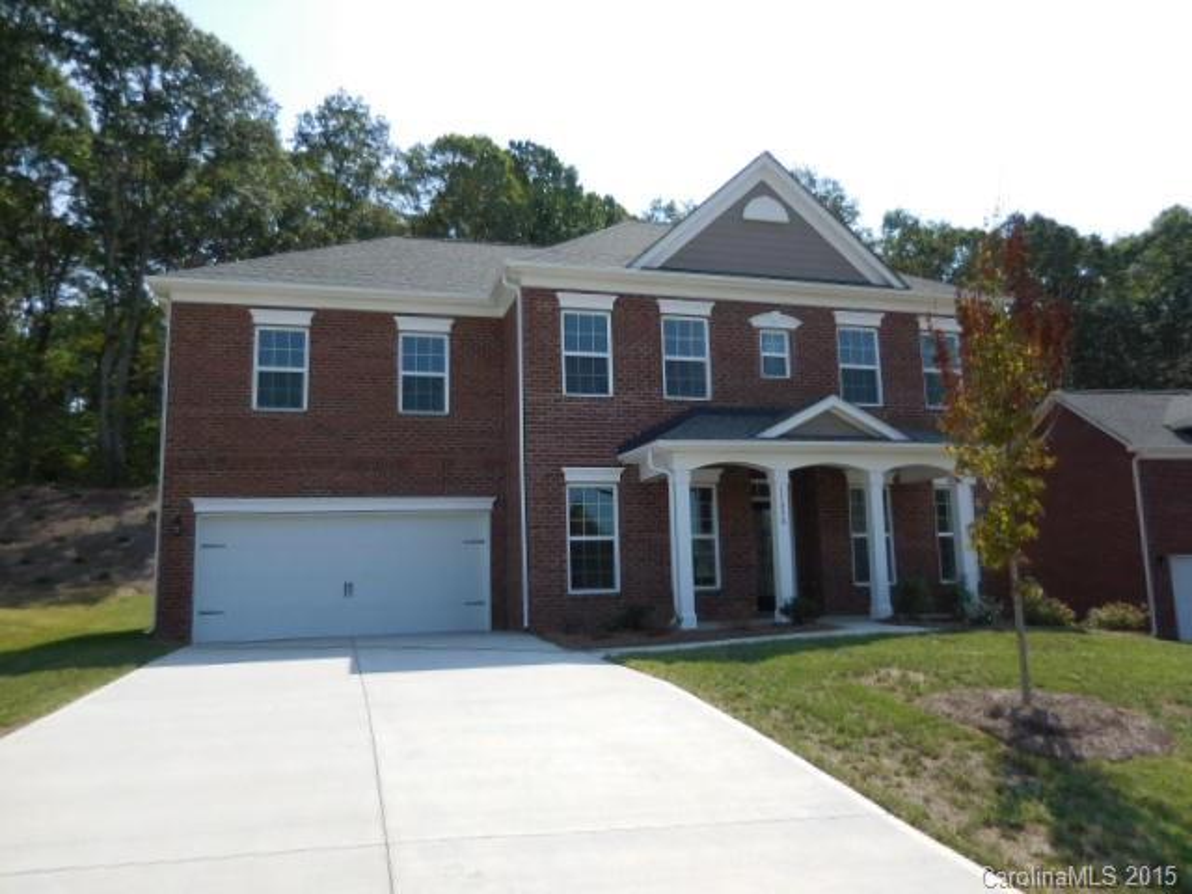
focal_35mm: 25
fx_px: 861
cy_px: 447
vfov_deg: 54.9
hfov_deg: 69.4
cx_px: 596
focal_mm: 4.5
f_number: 3.3
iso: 125
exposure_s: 1/1250
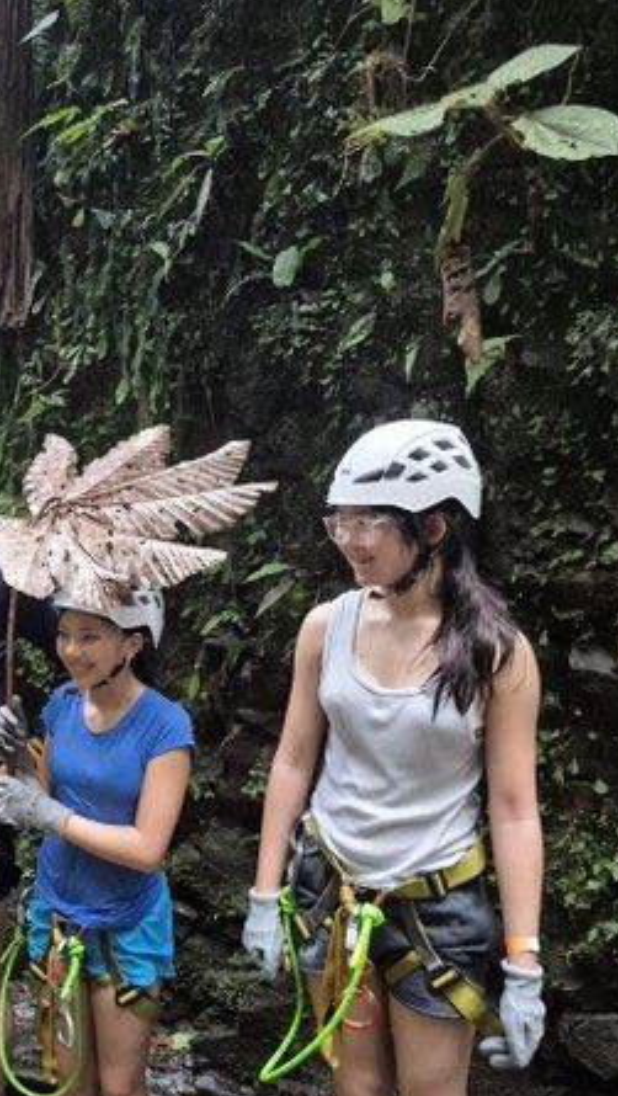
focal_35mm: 36
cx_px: 98
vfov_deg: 55.2
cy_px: 571
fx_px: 1047
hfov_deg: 31.8
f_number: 1.8
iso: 1000
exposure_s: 1/60
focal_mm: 5.4
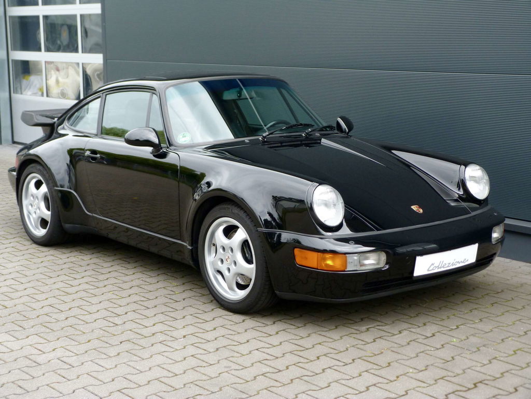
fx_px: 890
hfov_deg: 33.2
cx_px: 266
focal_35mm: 58
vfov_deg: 25.2
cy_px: 200
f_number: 4
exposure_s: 1/250
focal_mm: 10.5
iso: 160
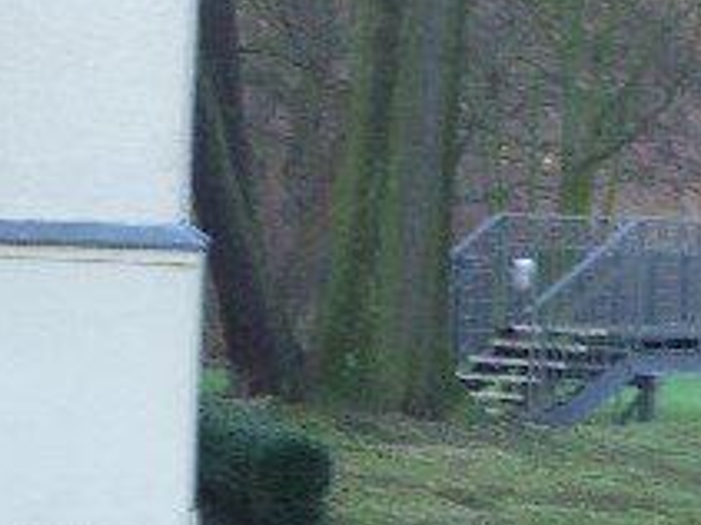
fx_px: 6699
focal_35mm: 331
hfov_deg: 6.0
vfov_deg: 4.5
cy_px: 409
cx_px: 688
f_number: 5.1
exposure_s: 1/30
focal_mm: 23.7
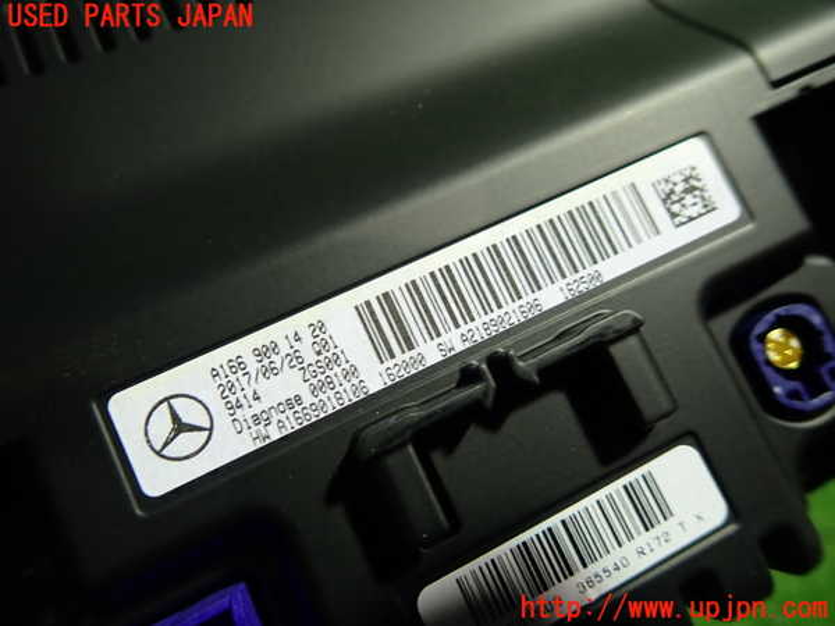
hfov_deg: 69.4
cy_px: 313
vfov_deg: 54.9
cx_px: 418
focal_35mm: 25
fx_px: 603
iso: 200
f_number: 2
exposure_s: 1/40
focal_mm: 4.5
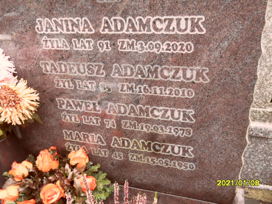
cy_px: 102
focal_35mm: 32
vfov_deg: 44.2
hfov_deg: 56.8
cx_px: 136
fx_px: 251
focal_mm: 5.3
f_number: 3.4
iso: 160
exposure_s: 1/30
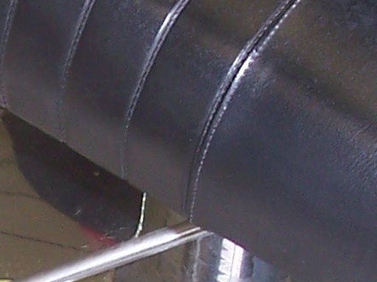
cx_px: -91
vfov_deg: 8.2
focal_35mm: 179
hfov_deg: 10.8
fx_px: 1948
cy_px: 367
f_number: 2.7
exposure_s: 1/60
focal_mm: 5.6
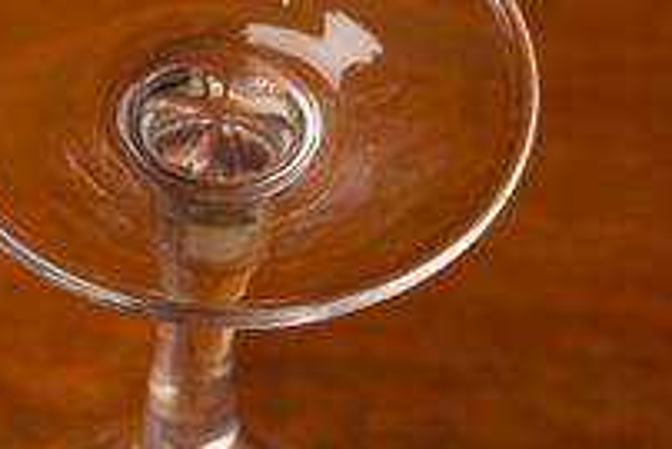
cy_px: 486
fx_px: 3232
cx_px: -153
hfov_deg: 11.6
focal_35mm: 173
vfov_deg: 7.9
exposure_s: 1/50
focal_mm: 50
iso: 125
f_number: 8
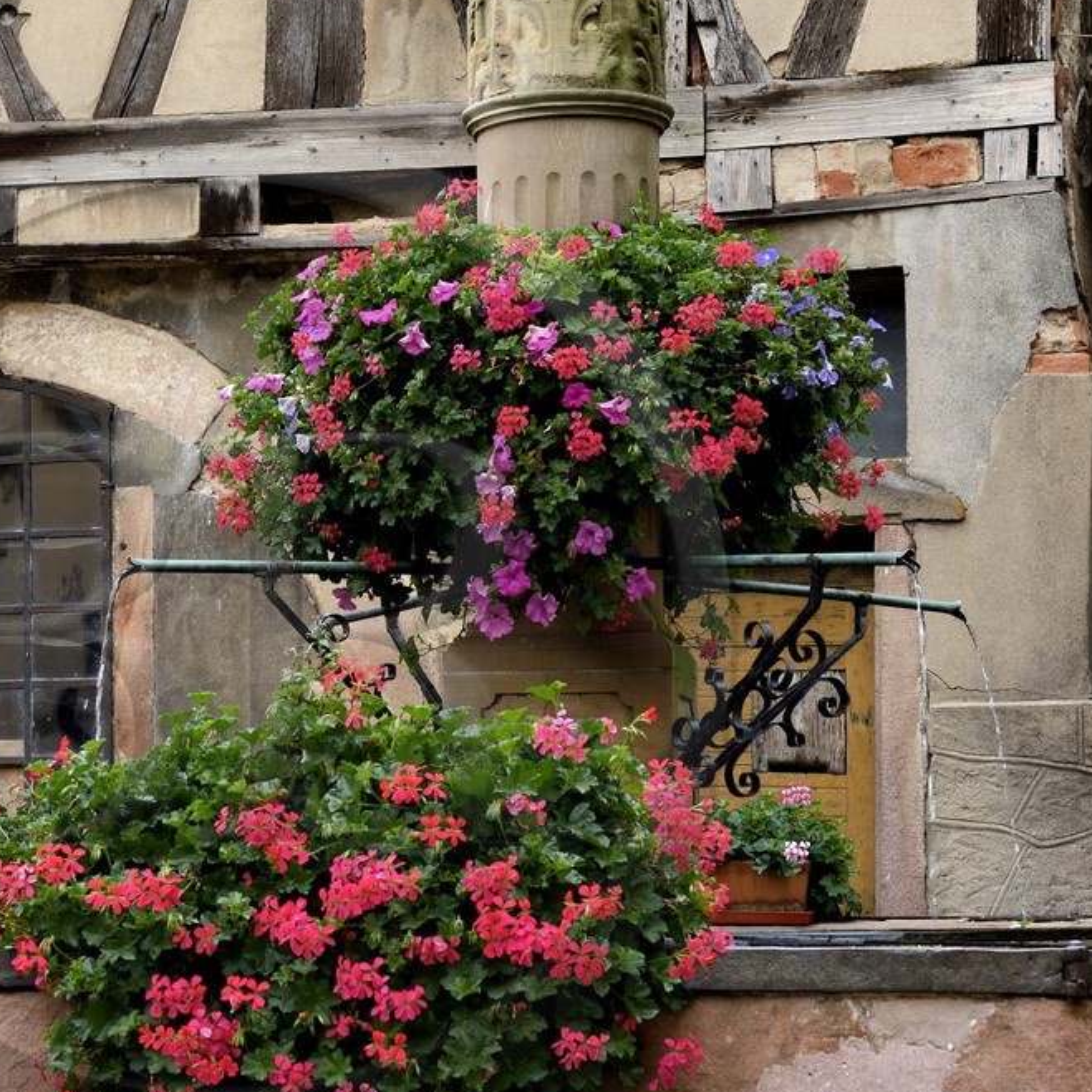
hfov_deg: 17.4
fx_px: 3533
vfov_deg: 17.6
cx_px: 220
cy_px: 640
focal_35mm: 99
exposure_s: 1/80
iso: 400
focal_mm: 48
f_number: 11
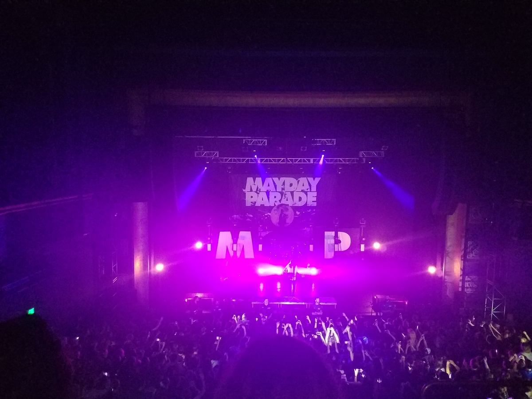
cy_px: 200
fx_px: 400
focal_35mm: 26
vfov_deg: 53.1
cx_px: 266
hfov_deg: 67.3
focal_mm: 4.2
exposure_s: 1/7
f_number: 1.7
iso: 1250
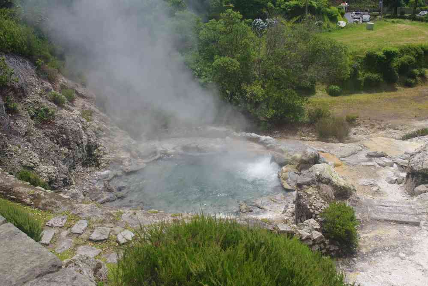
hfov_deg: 55.1
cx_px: 214
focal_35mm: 34
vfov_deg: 38.4
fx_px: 410
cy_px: 143
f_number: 11
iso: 200
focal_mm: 23
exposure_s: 1/100
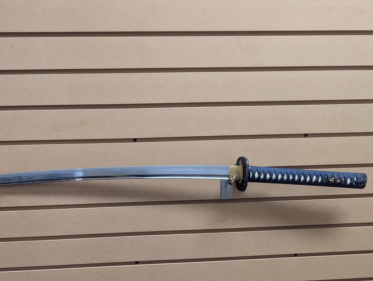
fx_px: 345
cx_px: 132
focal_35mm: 32
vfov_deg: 43.7
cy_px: 185
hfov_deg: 55.8
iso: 404
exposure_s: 1/120
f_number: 1.68
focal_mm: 6.9
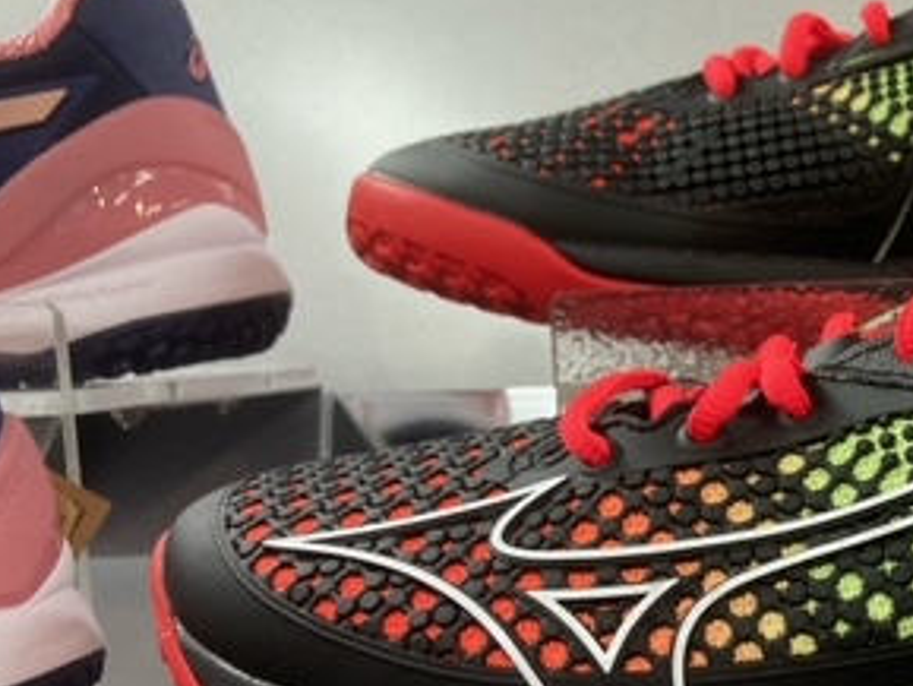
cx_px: 995
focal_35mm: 62
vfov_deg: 23.5
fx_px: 1636
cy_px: 490
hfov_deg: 28.4
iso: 125
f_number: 1.8
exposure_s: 1/50
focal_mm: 3.99
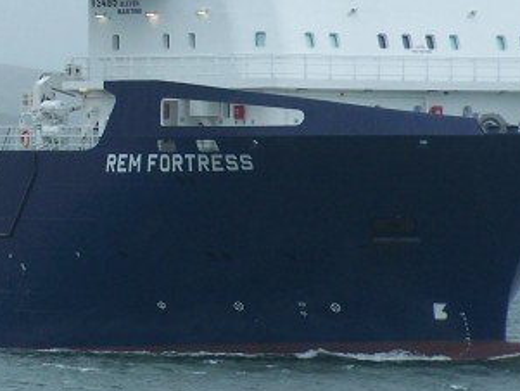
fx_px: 6342
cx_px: -10
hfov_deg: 4.7
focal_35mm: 422
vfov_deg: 3.5
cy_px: -65
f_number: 3.2
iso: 80
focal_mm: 26.4
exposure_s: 1/400
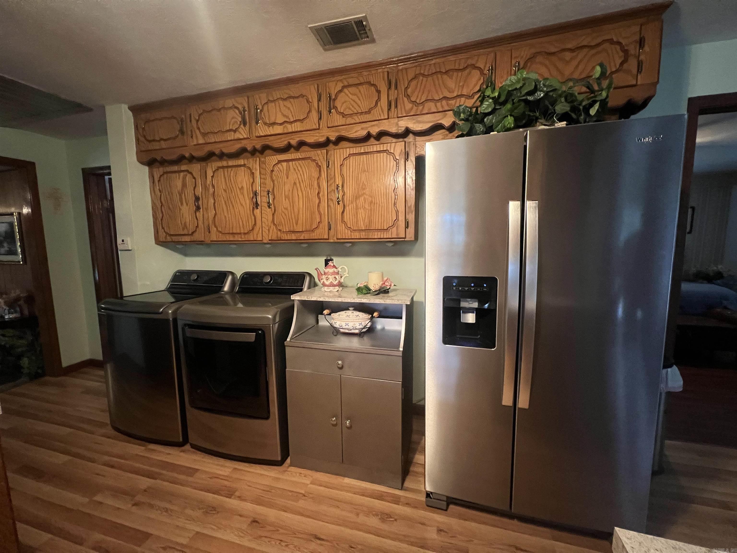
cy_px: 276
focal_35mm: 13
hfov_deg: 106.2
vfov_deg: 89.9
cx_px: 368
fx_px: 277
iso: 800
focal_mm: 1.57
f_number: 1.8
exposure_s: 1/40
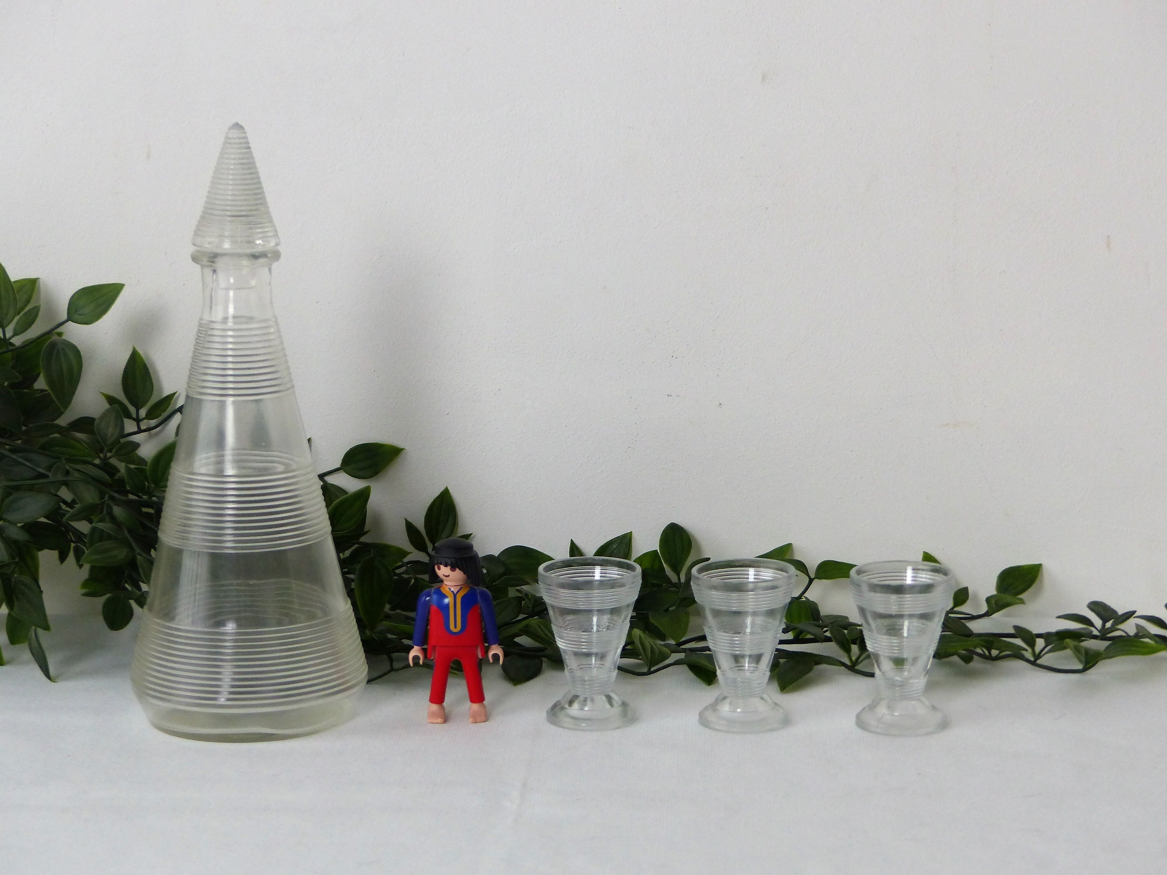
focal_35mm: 98
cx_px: 584
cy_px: 438
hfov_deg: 20.0
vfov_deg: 15.1
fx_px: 3304
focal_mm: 16.4
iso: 200
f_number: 2.8
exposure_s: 1/60
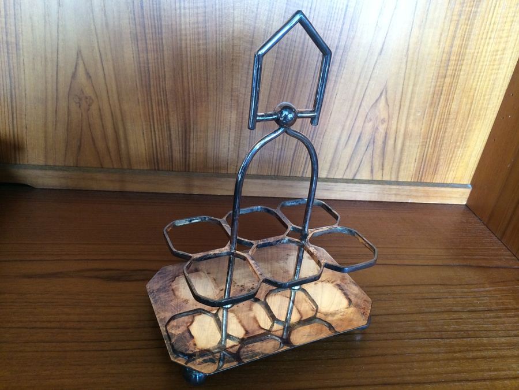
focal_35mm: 30
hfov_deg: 60.0
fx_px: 450
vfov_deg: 46.8
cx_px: 260
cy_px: 195
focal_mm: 4.12
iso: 100
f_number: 2.2
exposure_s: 1/30
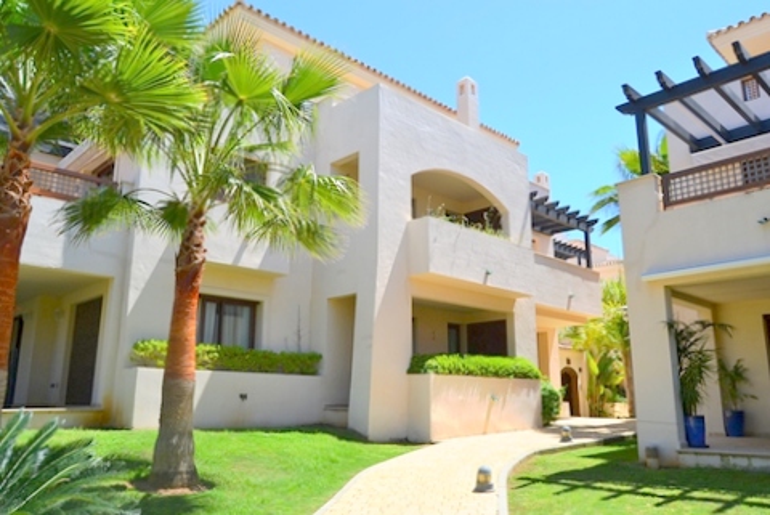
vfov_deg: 48.0
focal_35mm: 27
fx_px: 578
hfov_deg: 67.3
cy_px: 258
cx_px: 385
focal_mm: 18
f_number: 8
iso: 100
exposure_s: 1/250
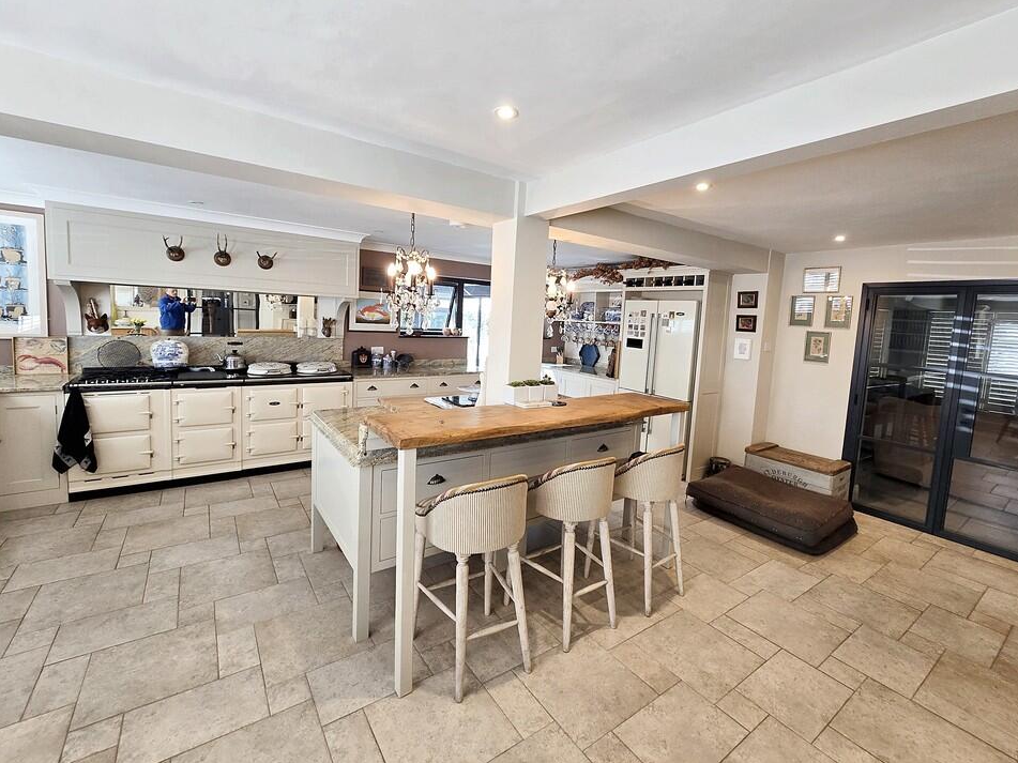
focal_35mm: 14
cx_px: 512
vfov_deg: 85.5
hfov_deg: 102.1
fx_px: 412
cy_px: 354
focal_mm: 2.2
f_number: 2.2
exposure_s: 1/50
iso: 80
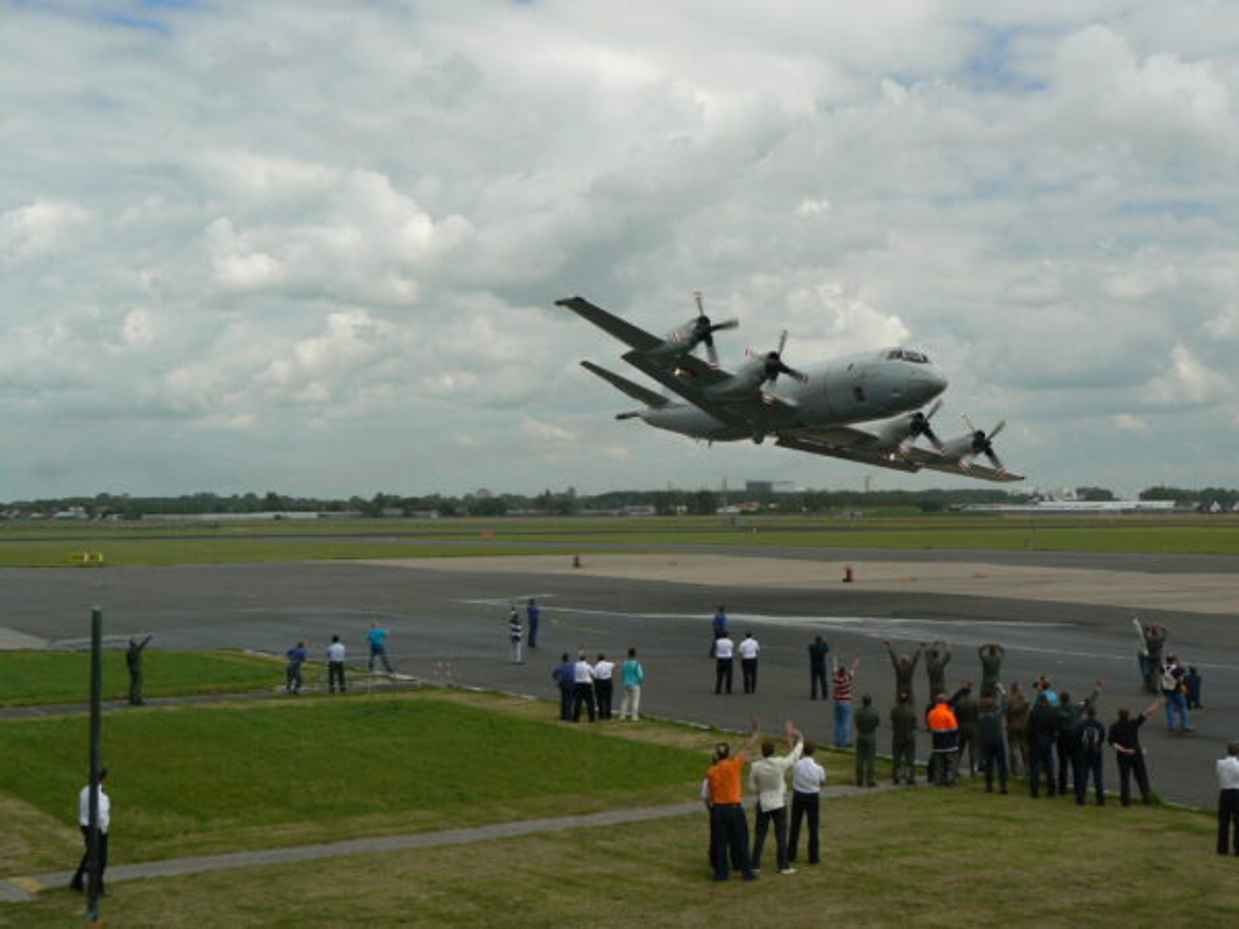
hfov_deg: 34.9
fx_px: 1969
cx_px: 620
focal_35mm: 55
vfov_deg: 26.6
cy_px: 464
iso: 100
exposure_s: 1/640
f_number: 3.6
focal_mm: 9.2
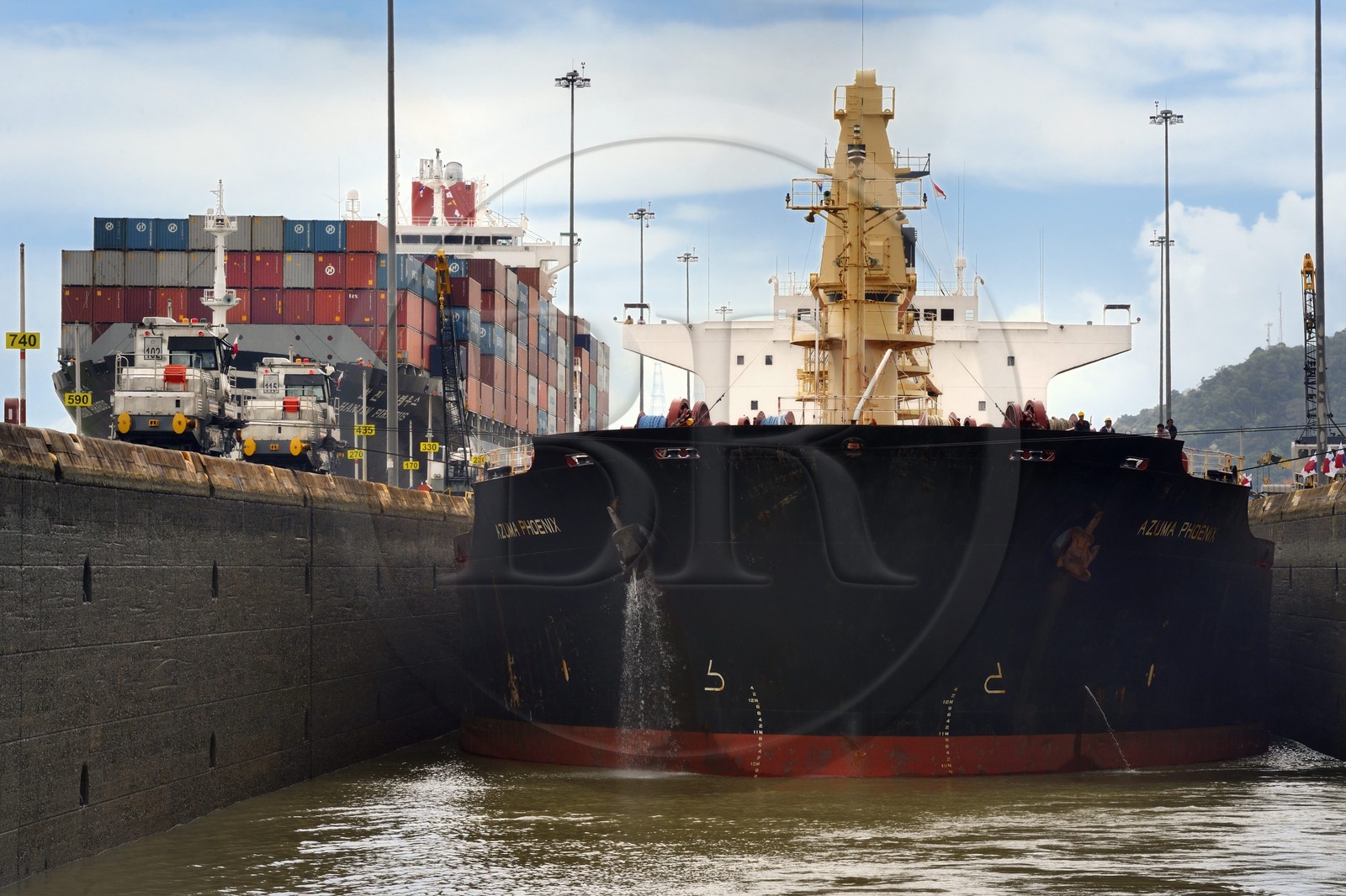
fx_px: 5046
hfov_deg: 15.2
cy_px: 448
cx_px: 673
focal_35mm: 135
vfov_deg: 10.2
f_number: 16
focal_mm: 135
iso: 400
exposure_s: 1/200
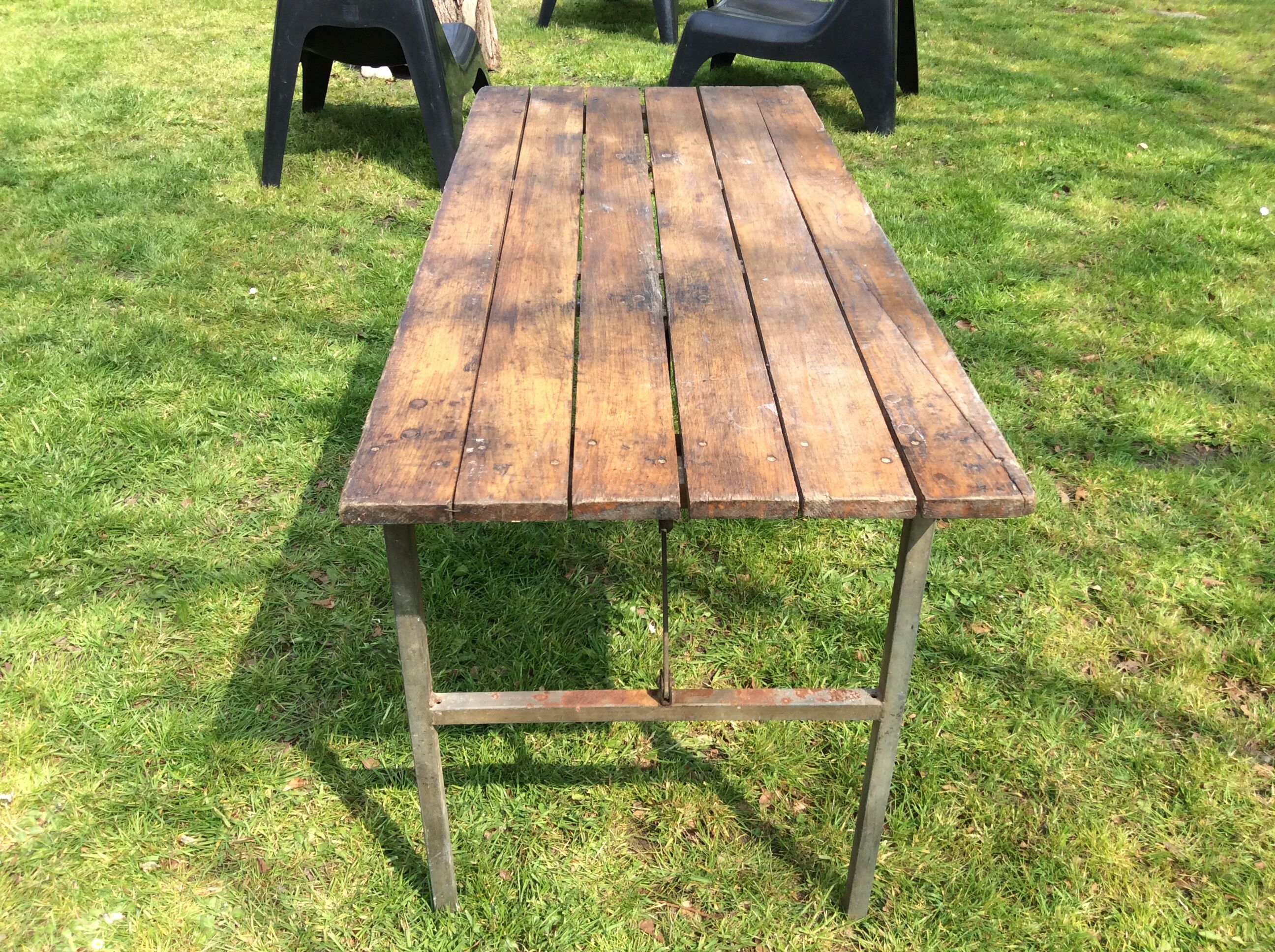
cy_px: 476
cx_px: 638
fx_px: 1177
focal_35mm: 32
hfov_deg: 56.9
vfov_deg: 44.1
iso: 32
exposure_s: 1/484
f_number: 2.4
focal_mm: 3.3
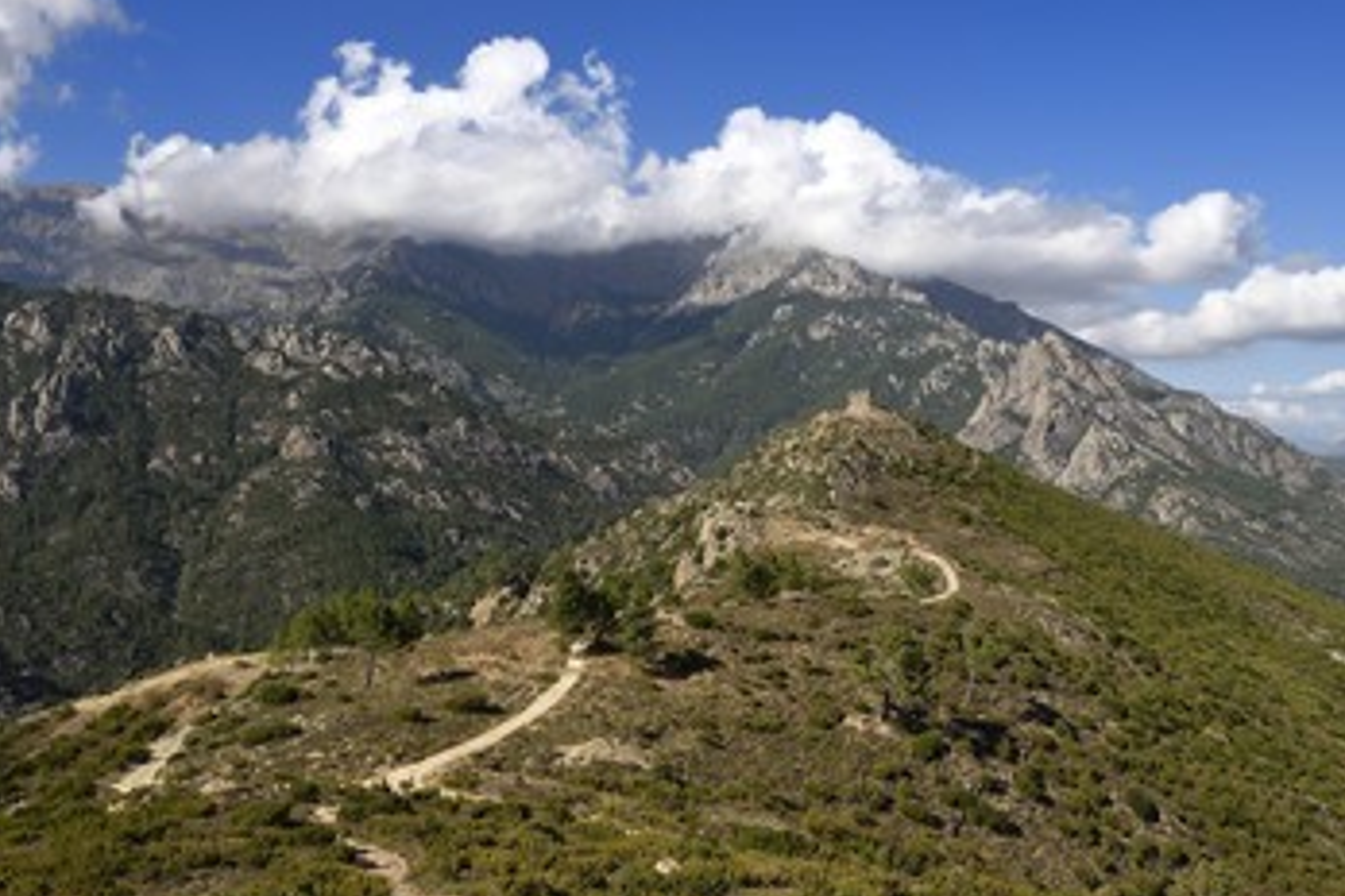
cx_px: 618
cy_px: 502
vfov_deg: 44.9
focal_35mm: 29
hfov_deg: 63.6
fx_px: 1083
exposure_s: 1/320
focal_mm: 24
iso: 200
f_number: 11
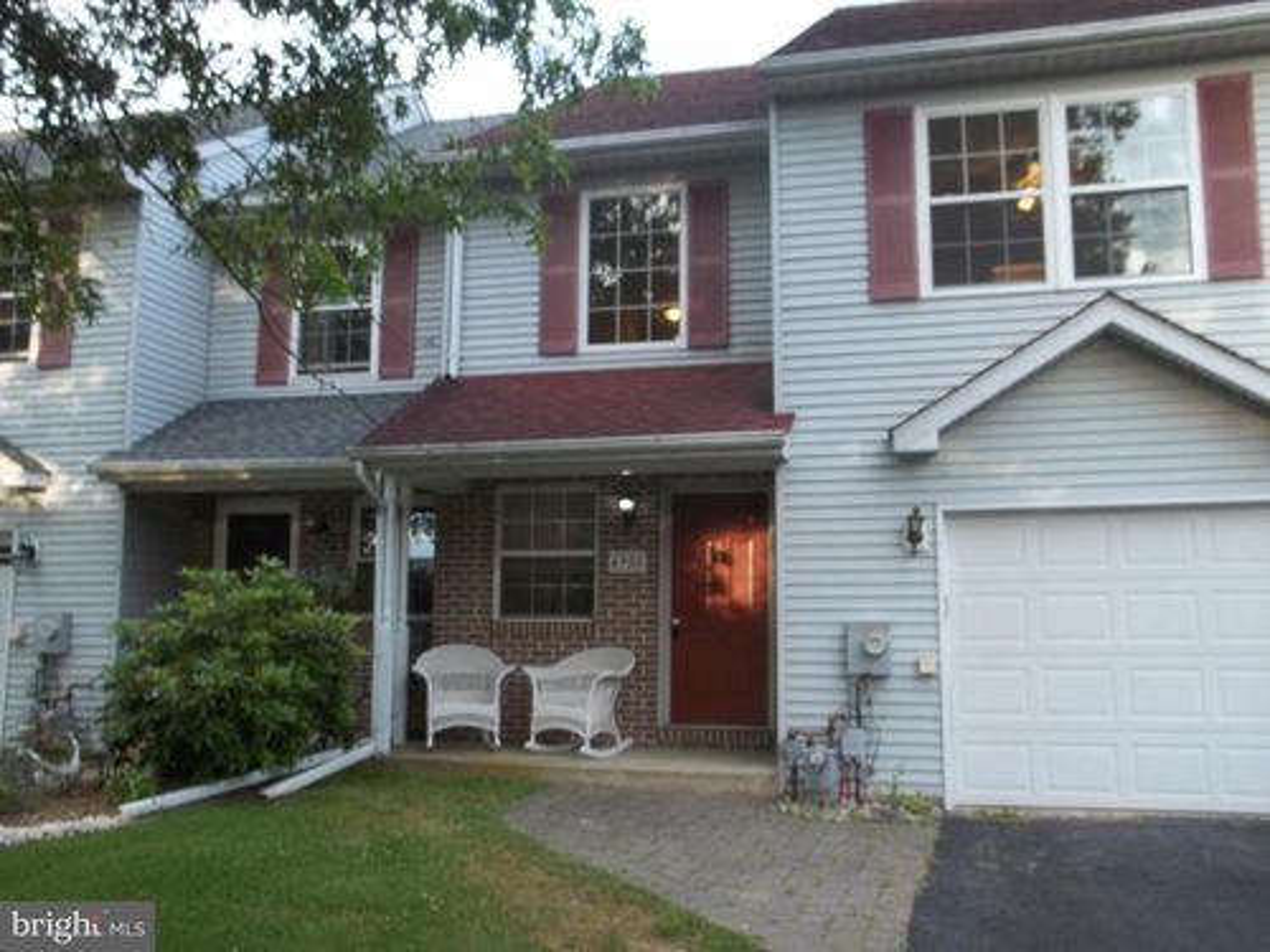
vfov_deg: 42.9
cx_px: 635
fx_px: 1211
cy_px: 476
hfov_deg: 55.4
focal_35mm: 33
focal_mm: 5.9
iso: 64
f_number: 3.3
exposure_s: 1/40
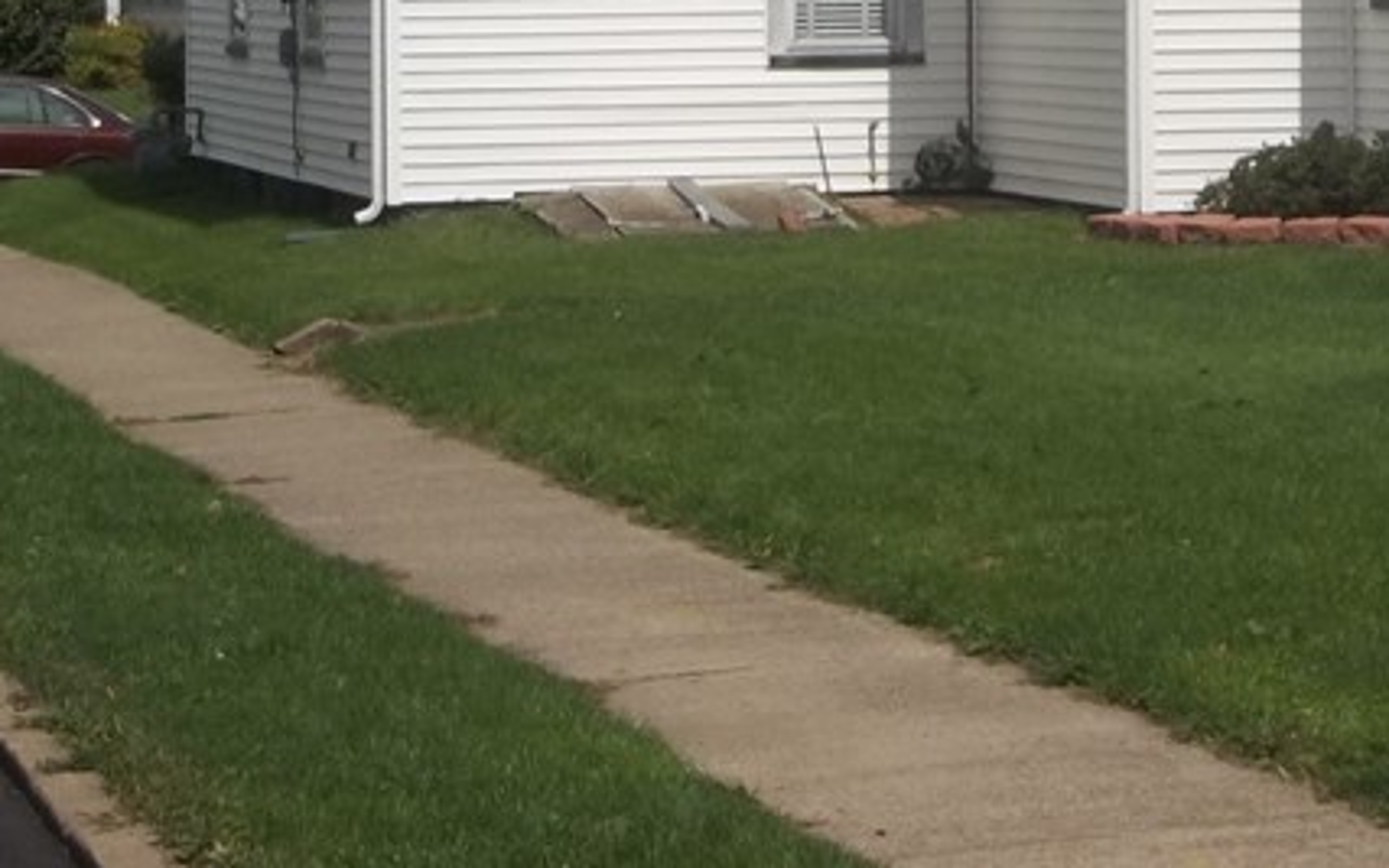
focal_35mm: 160
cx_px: 1197
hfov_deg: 13.0
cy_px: -328
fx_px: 6058
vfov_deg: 8.1
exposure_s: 1/400
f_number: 9.6
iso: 80
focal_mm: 11.3
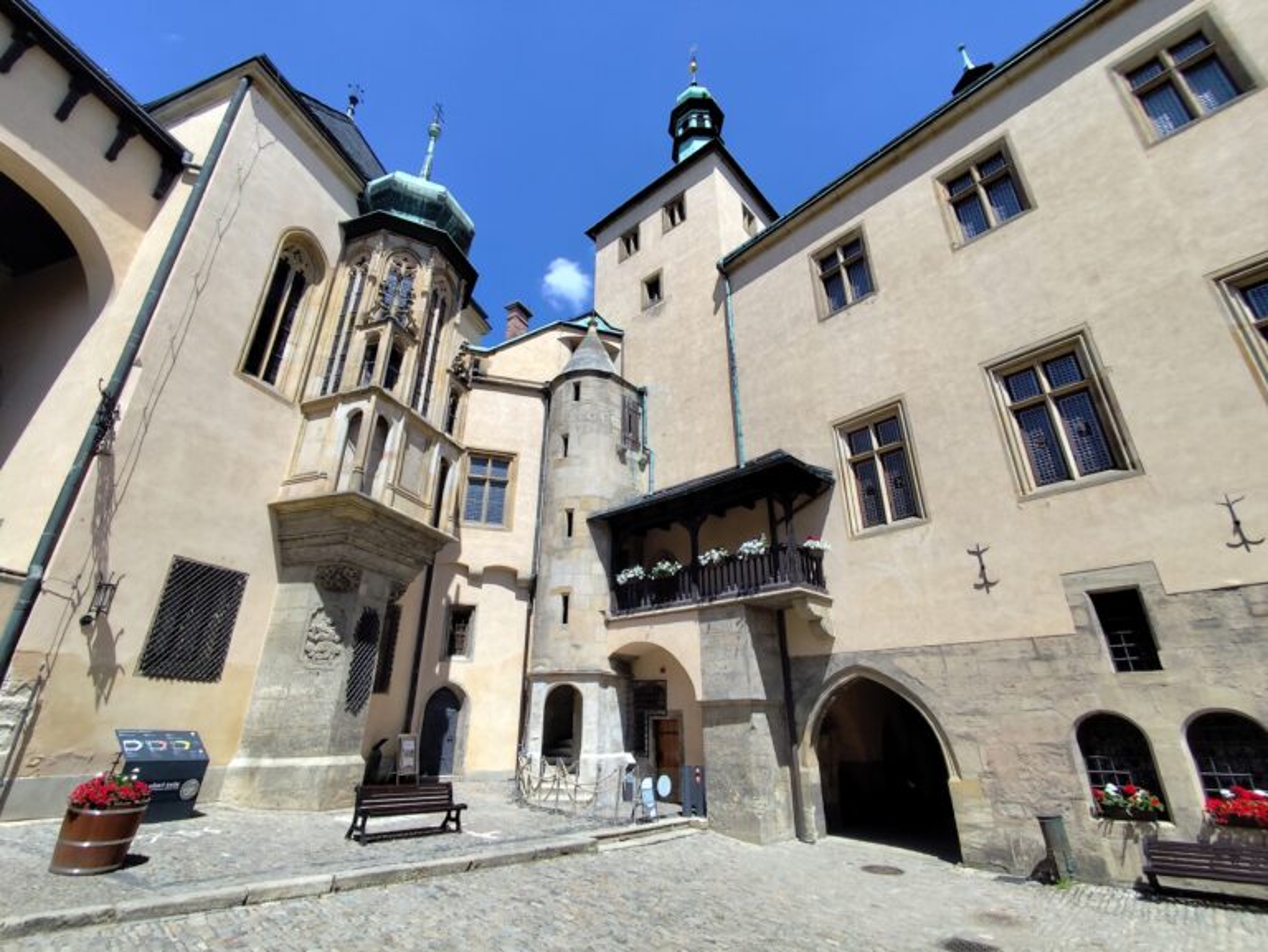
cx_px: 634
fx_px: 586
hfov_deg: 94.5
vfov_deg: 78.2
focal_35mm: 16
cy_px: 476
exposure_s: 1/1244
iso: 50
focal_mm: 1.65
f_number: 2.2
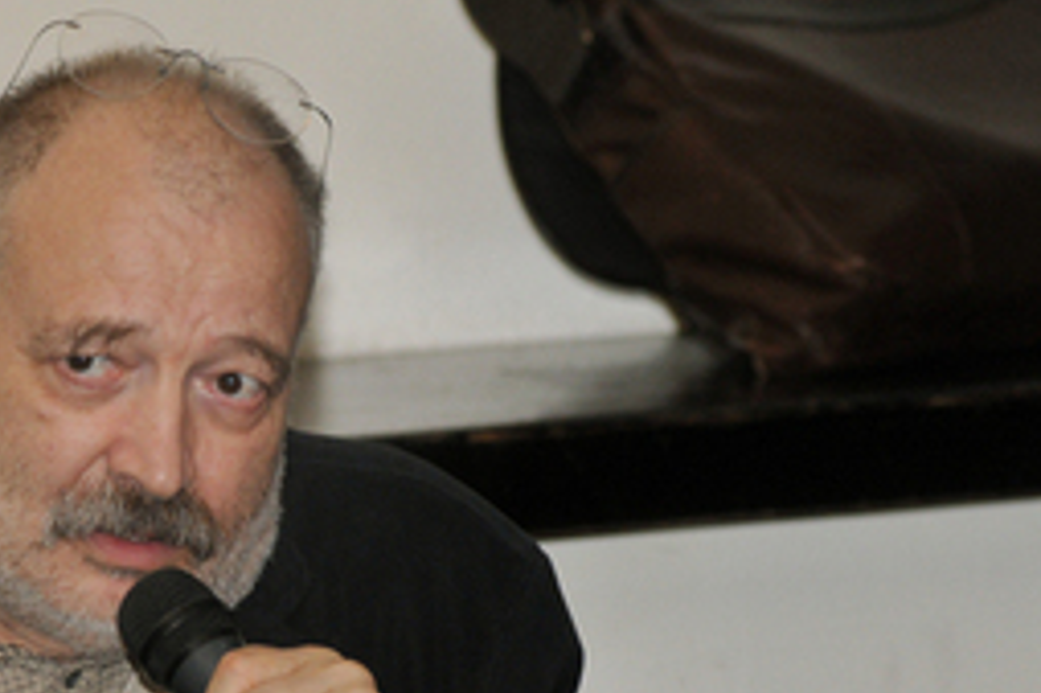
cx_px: 195
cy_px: 683
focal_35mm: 401
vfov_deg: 3.4
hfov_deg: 5.1
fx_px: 11590
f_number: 4.5
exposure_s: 1/125
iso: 640
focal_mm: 125
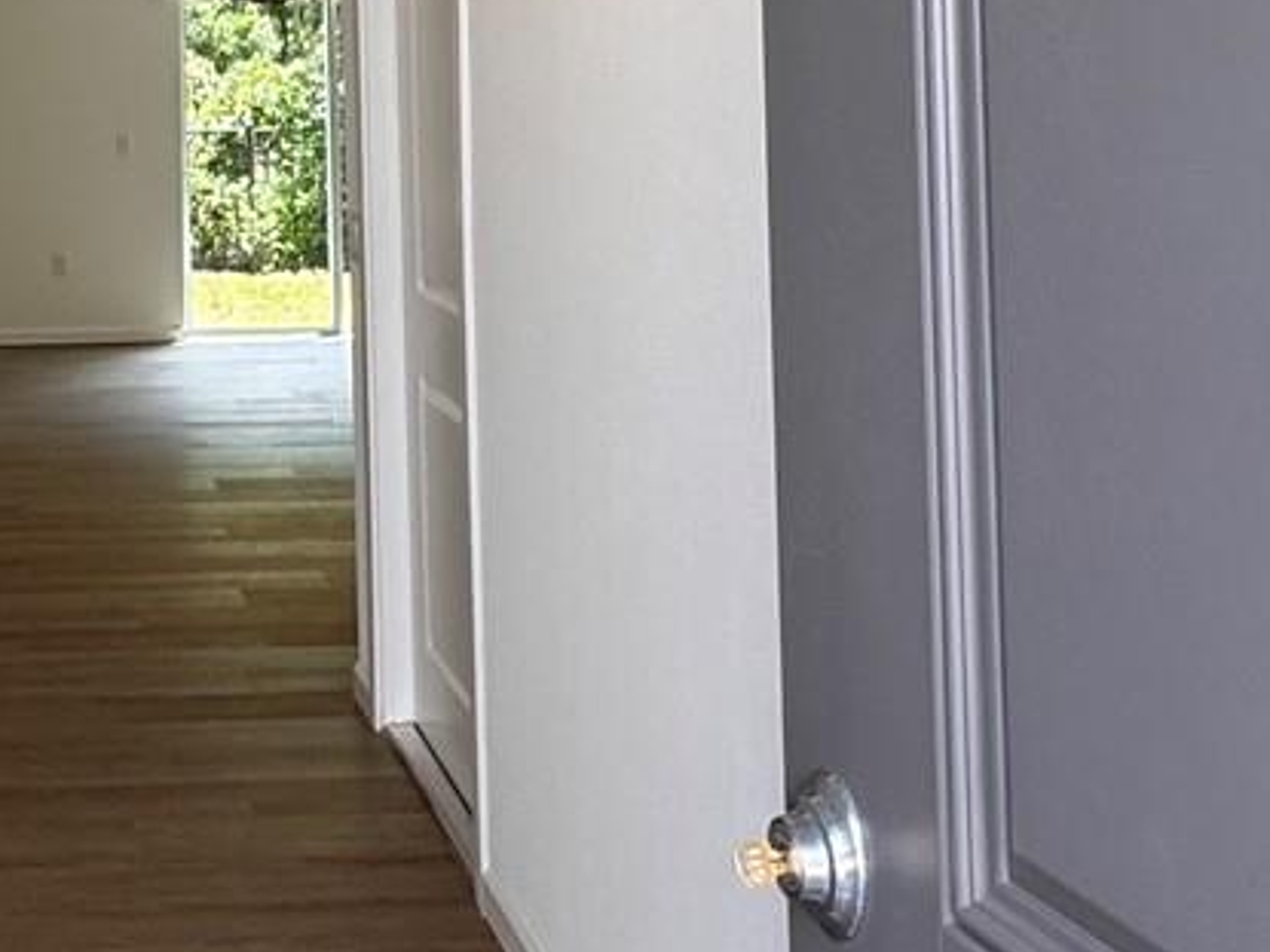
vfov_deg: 25.7
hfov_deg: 33.0
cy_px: 6
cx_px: 37
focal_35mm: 54
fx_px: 1981
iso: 50
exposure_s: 1/120
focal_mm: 2.22
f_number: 2.2
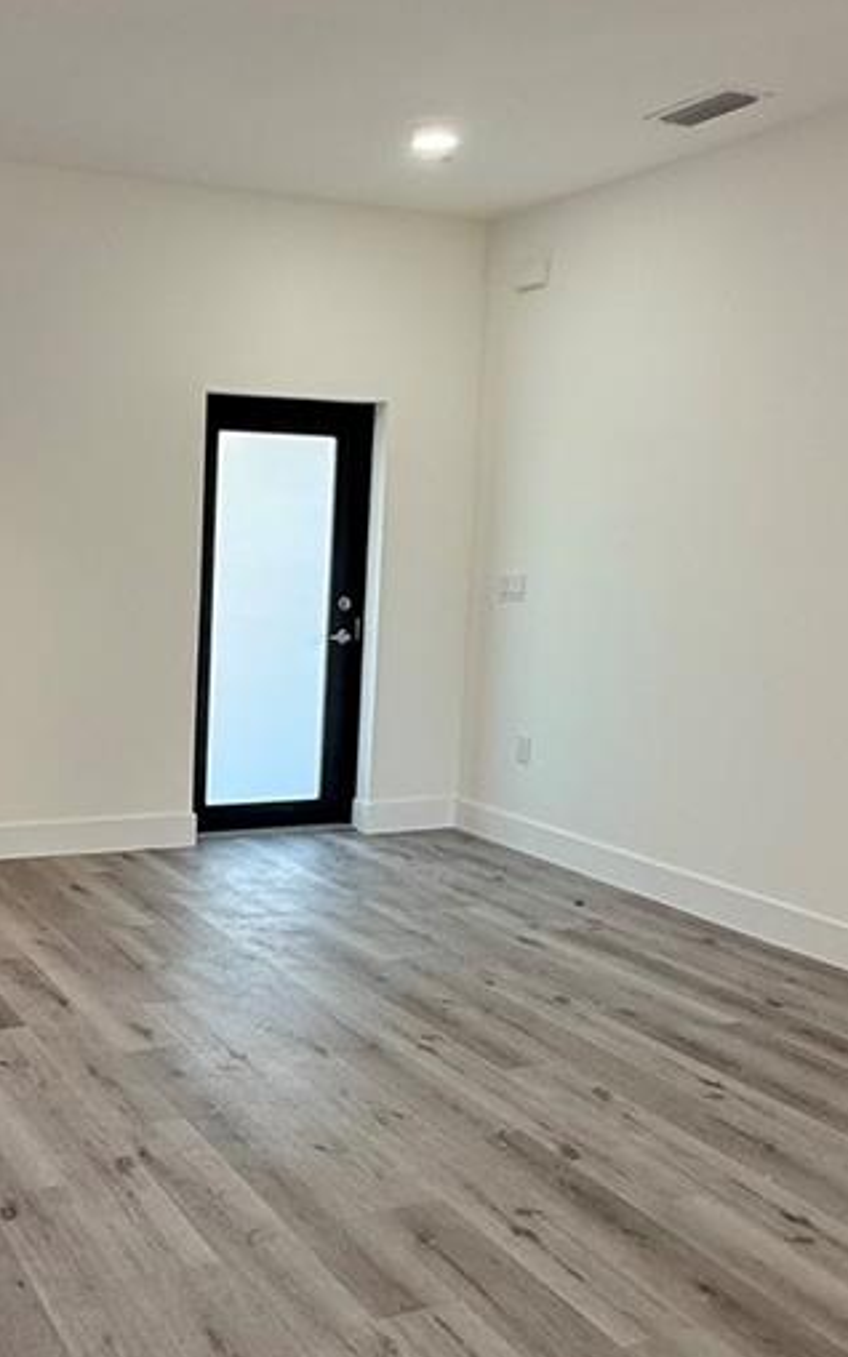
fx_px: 1295
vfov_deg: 55.3
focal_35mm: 35
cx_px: 85
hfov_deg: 34.3
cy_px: 696
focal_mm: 2.22
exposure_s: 1/99
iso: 100
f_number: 2.2
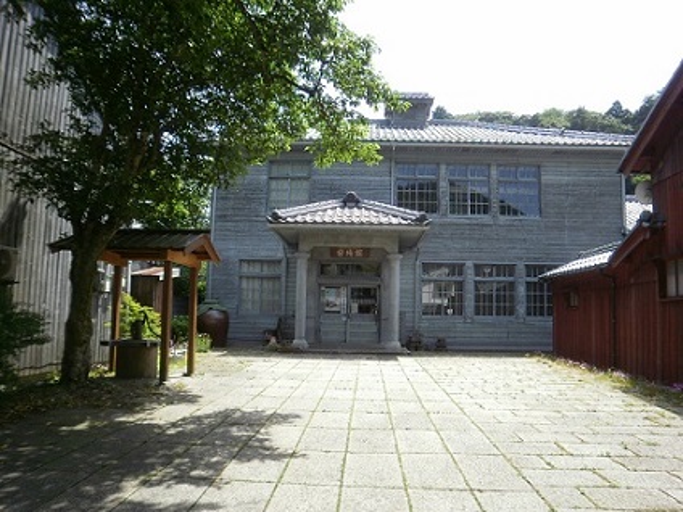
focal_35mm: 26
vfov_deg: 53.1
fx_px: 513
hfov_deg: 67.3
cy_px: 256
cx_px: 342
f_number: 2.6
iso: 100
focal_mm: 4.65
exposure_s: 1/800
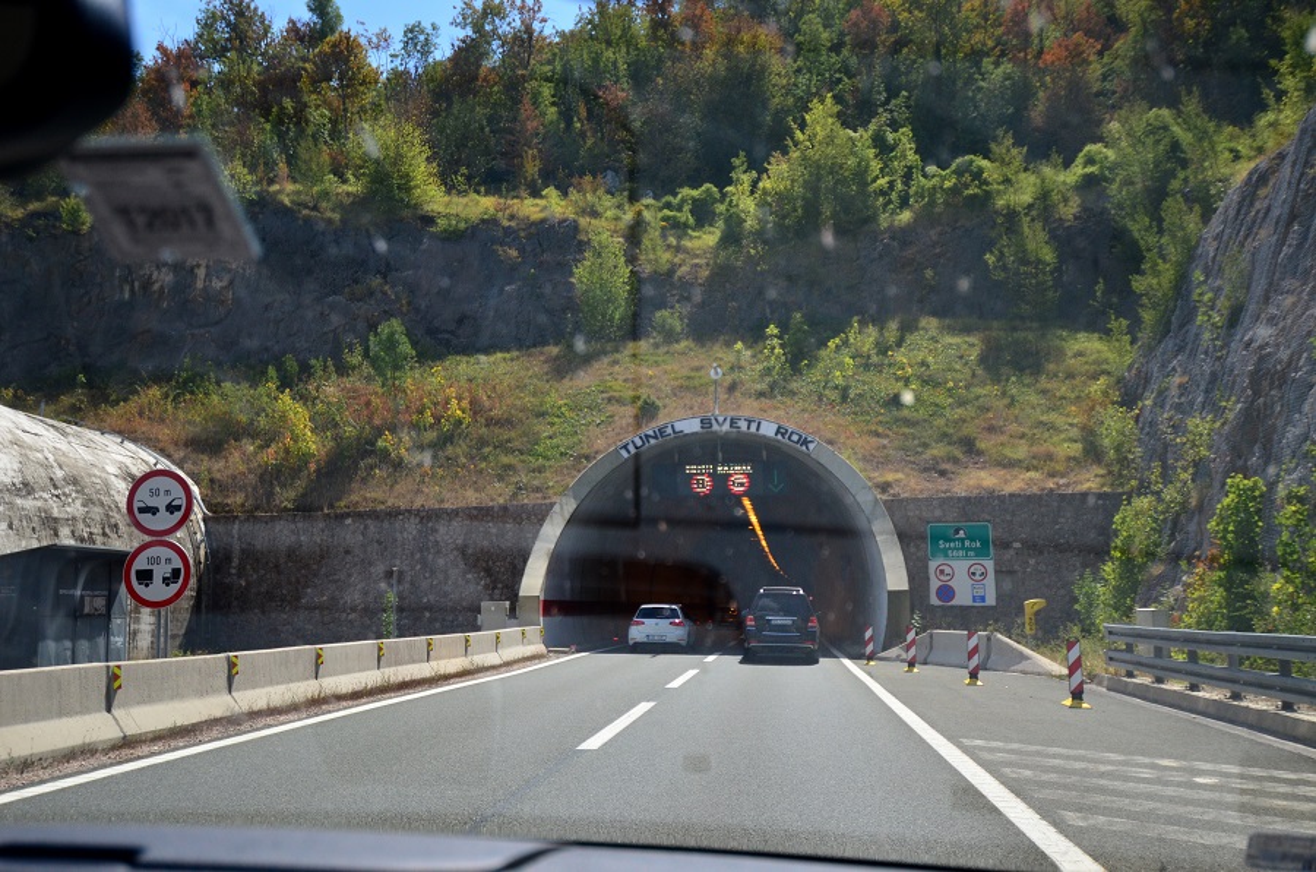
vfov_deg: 36.7
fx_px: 1313
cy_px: 436
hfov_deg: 53.2
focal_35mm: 36
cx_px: 658
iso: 640
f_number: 4
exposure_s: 1/4000
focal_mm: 24
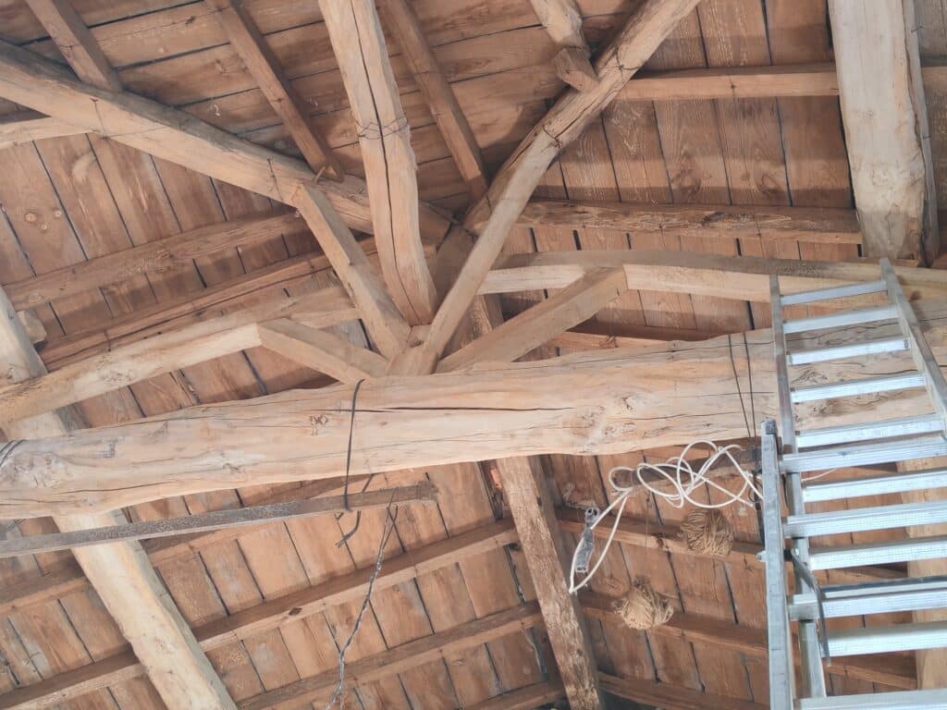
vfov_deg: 30.3
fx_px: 1313
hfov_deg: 39.7
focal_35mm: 48
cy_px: 355
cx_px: 474
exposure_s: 1/33
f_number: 1.95
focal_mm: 5.52
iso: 400
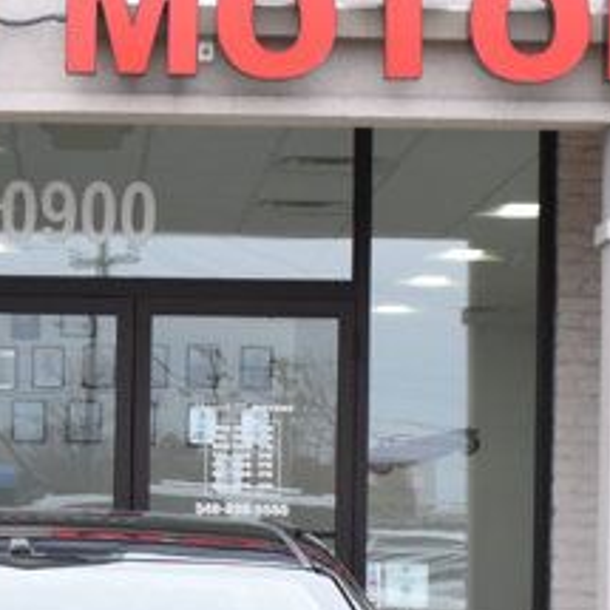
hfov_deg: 11.9
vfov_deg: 11.9
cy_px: 553
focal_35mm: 146
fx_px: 2911
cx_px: 60
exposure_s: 1/160
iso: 400
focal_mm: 24
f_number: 8
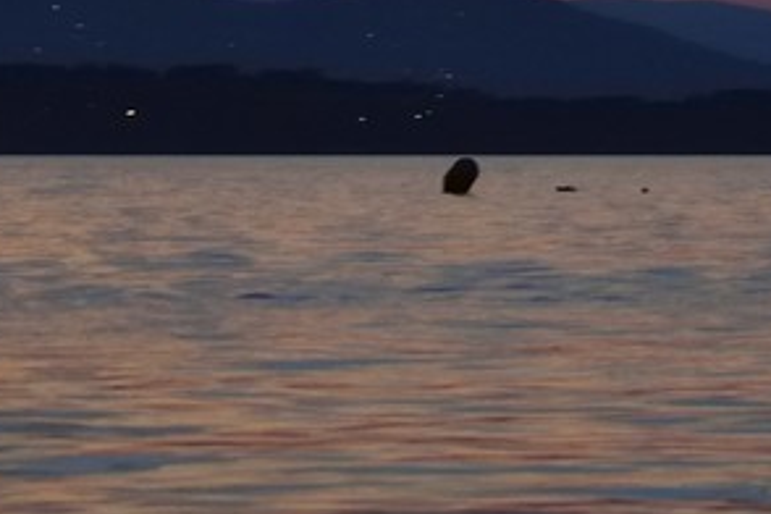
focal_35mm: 381
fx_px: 8159
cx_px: 2017
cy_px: -549
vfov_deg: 3.6
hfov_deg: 5.2
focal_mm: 70
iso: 1600
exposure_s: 1/60
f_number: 4
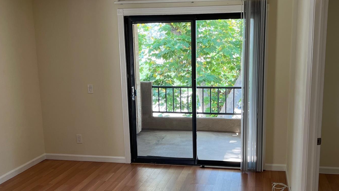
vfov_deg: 27.7
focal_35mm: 43
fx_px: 387
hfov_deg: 47.3
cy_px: 115
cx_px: 186
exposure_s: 1/120
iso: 100
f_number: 1.6
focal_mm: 5.1
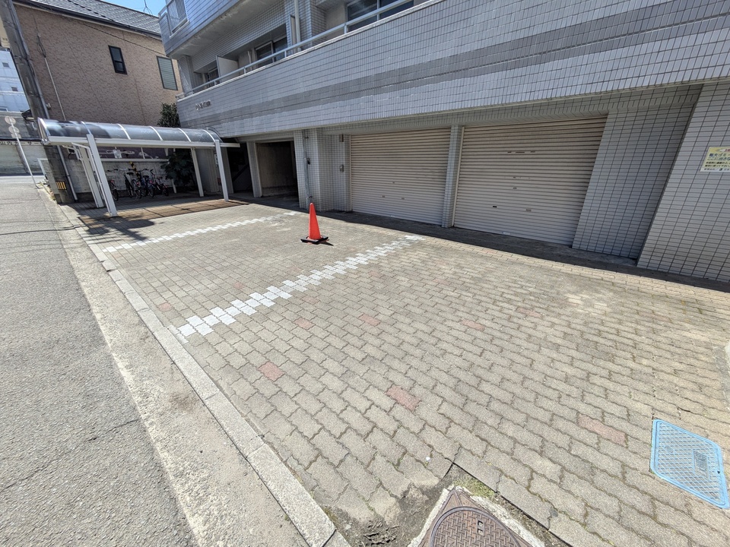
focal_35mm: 14
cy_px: 274
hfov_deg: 102.1
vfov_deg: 85.7
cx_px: 365
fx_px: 295
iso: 43
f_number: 2.2
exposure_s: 1/845
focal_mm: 1.83
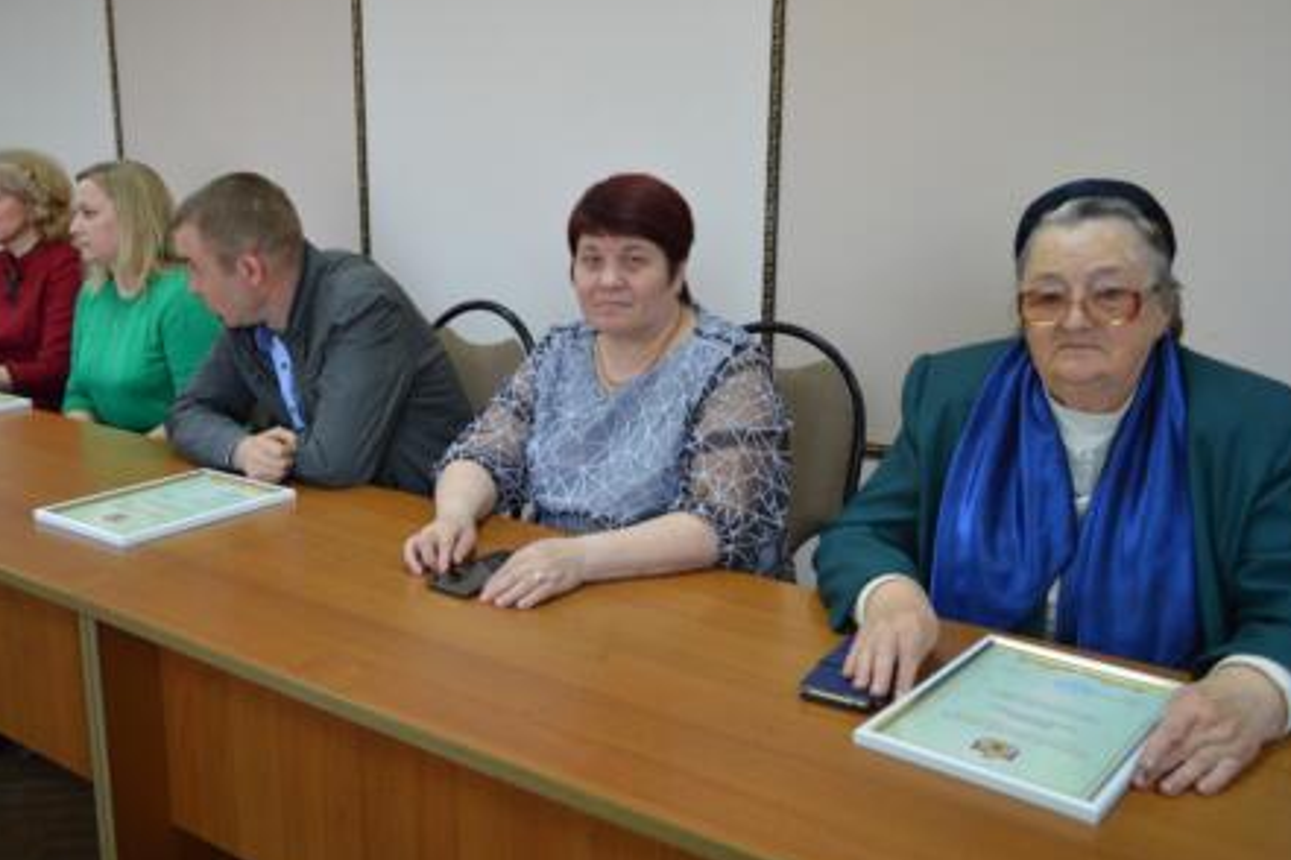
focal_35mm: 34
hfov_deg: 55.6
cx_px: 568
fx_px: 1219
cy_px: 440
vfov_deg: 38.9
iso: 400
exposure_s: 1/50
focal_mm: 20
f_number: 3.8
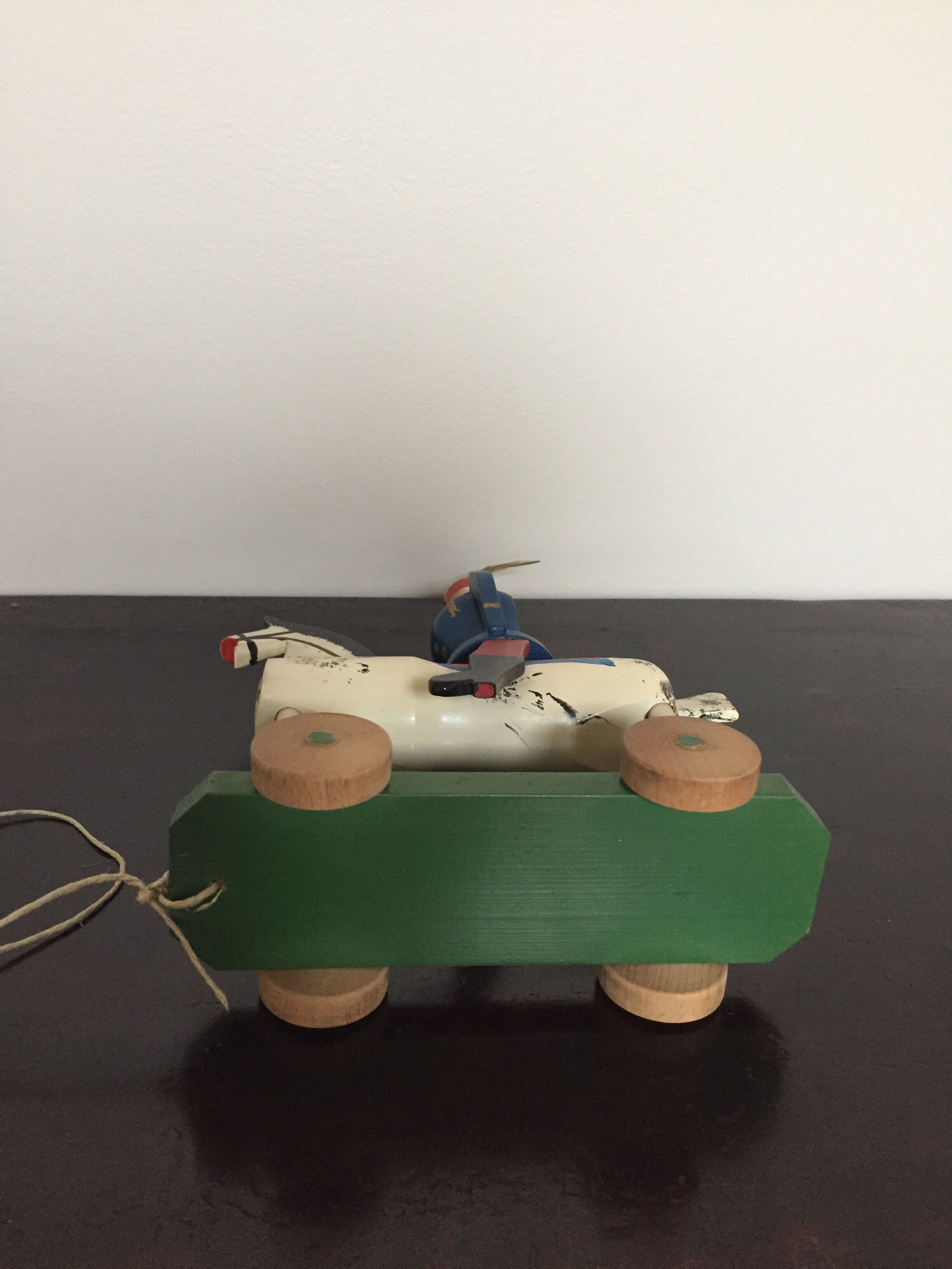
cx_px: 476
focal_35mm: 29
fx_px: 1063
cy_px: 634
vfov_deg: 61.7
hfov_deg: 48.2
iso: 250
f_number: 2.2
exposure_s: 1/20
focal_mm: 4.15
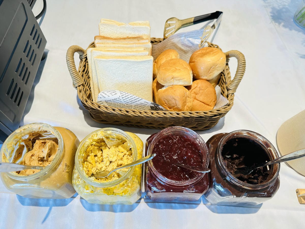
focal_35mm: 24
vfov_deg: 56.8
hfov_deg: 71.6
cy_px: 114
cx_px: 152
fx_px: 211
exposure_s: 1/120
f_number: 1.78
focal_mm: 6.86
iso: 100
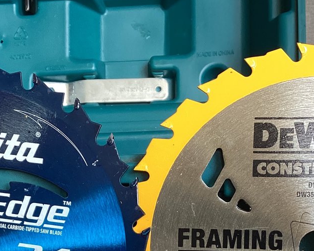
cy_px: 265
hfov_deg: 26.0
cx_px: 144
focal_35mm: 73
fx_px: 679
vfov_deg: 20.2
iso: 64
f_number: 2.4
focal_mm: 3.3
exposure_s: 1/60
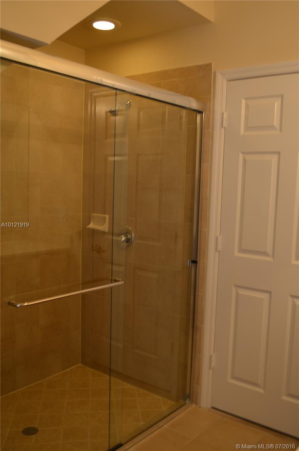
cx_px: 150
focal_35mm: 36
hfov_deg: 36.7
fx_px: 450
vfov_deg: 53.2
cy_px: 226
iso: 100
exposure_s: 1/10
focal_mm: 24
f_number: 4
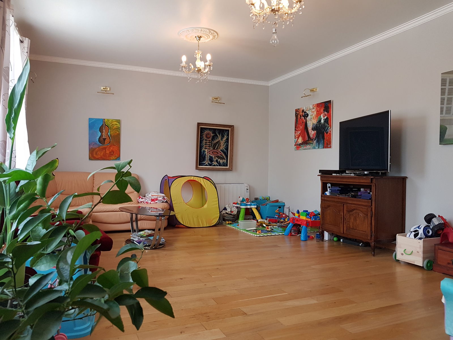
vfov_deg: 53.1
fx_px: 340
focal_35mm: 26
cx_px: 226
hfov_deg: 67.3
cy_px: 170
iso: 80
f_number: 1.7
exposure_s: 1/50
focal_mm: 4.2
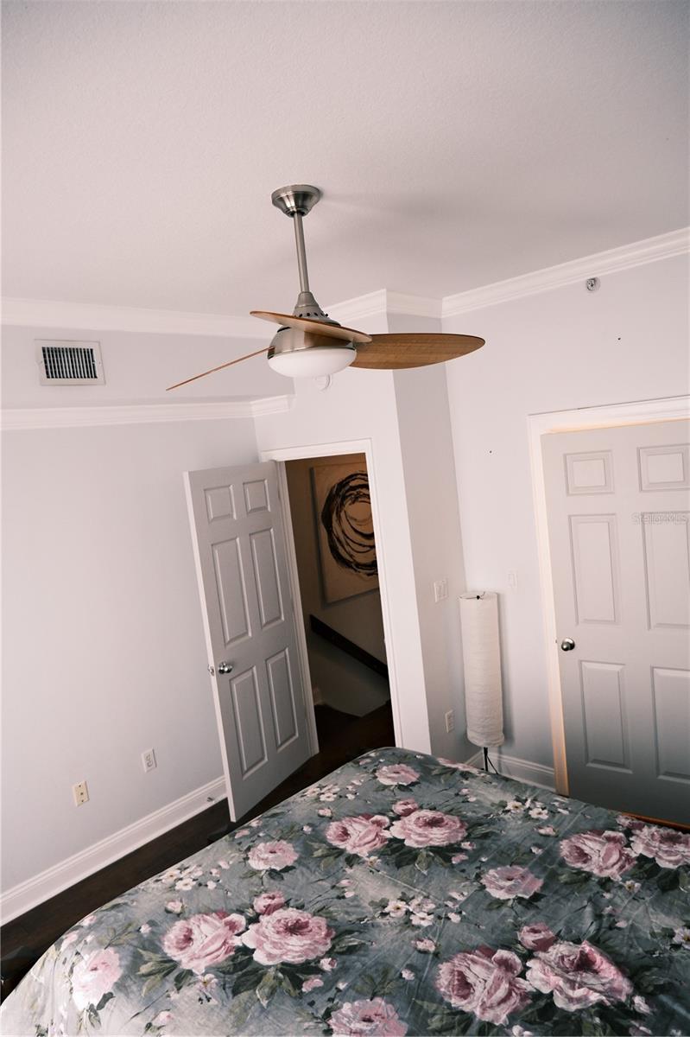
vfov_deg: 76.1
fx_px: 662
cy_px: 518
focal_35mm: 23
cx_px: 345
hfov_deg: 55.1
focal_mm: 15
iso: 1000
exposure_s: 1/60
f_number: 3.5
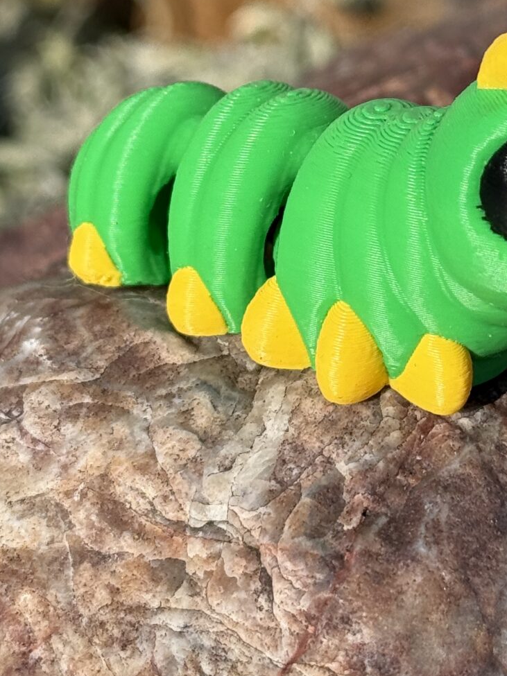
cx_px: 411
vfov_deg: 15.6
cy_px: 202
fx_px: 2461
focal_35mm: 126
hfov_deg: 11.7
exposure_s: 1/3378
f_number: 1.78
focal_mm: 6.76
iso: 64
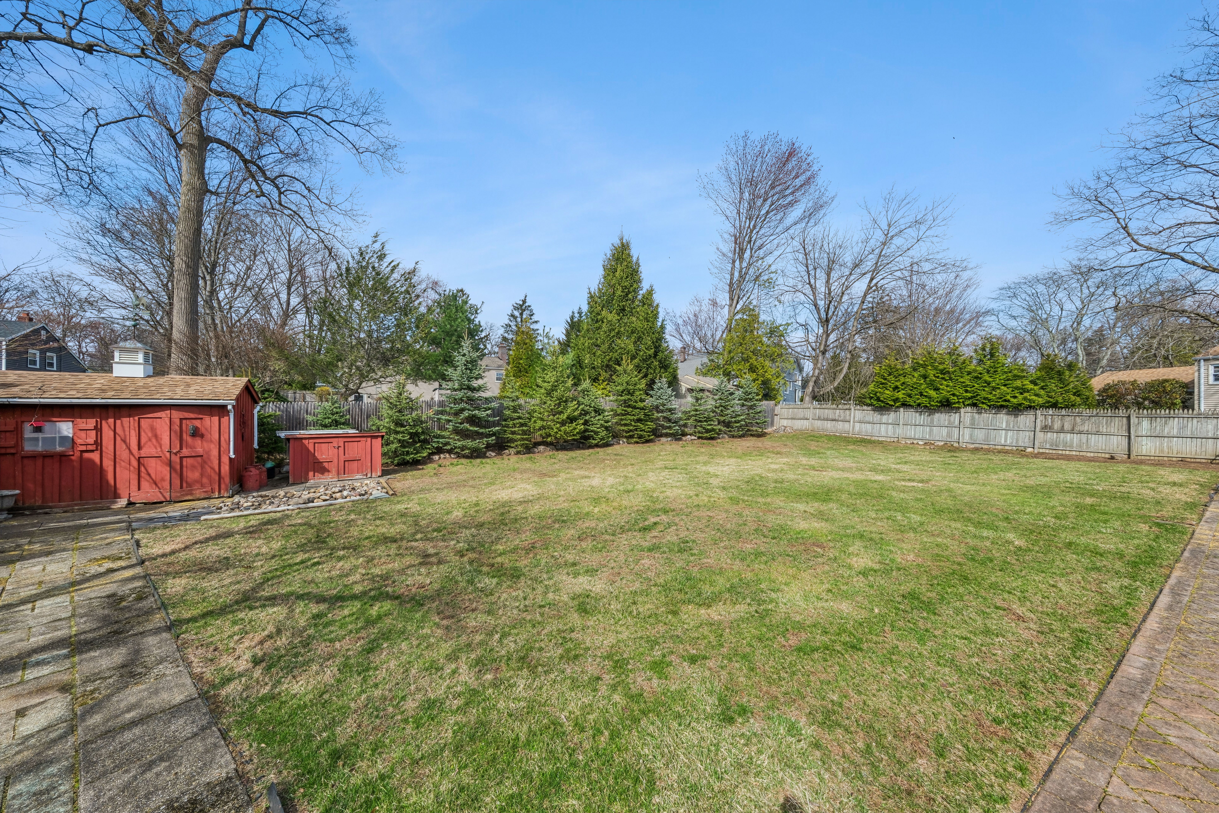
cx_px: 610
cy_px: 406
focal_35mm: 12
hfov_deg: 112.6
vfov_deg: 90.0
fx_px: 406
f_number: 8
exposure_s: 1/200
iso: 125
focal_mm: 8
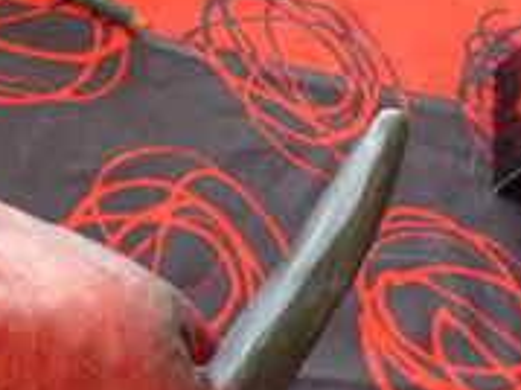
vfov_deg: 21.0
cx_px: -84
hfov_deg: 26.2
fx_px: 1008
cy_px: 413
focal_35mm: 67
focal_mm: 4.5
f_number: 2.8
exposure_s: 1/8
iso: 400
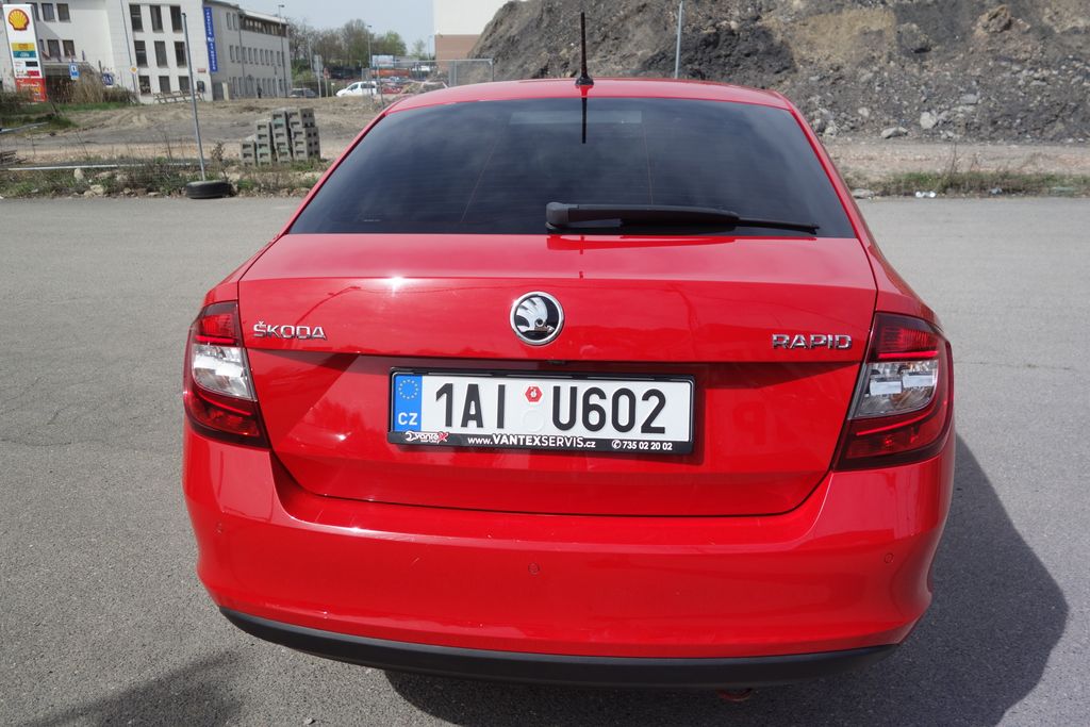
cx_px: 545
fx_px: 848
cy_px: 364
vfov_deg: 46.4
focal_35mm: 28
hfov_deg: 65.5
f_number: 2.8
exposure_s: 1/2000
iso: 125
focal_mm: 10.4
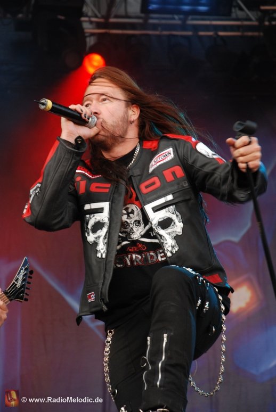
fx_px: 1634
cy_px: 206
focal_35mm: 142
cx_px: 138
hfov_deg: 9.7
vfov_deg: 14.4
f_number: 5.6
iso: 400
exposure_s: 1/100
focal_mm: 95
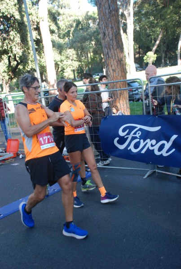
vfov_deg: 46.3
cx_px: 90
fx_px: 315
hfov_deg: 32.0
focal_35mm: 42
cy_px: 134
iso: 1000
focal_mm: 28
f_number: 4
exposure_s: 1/320
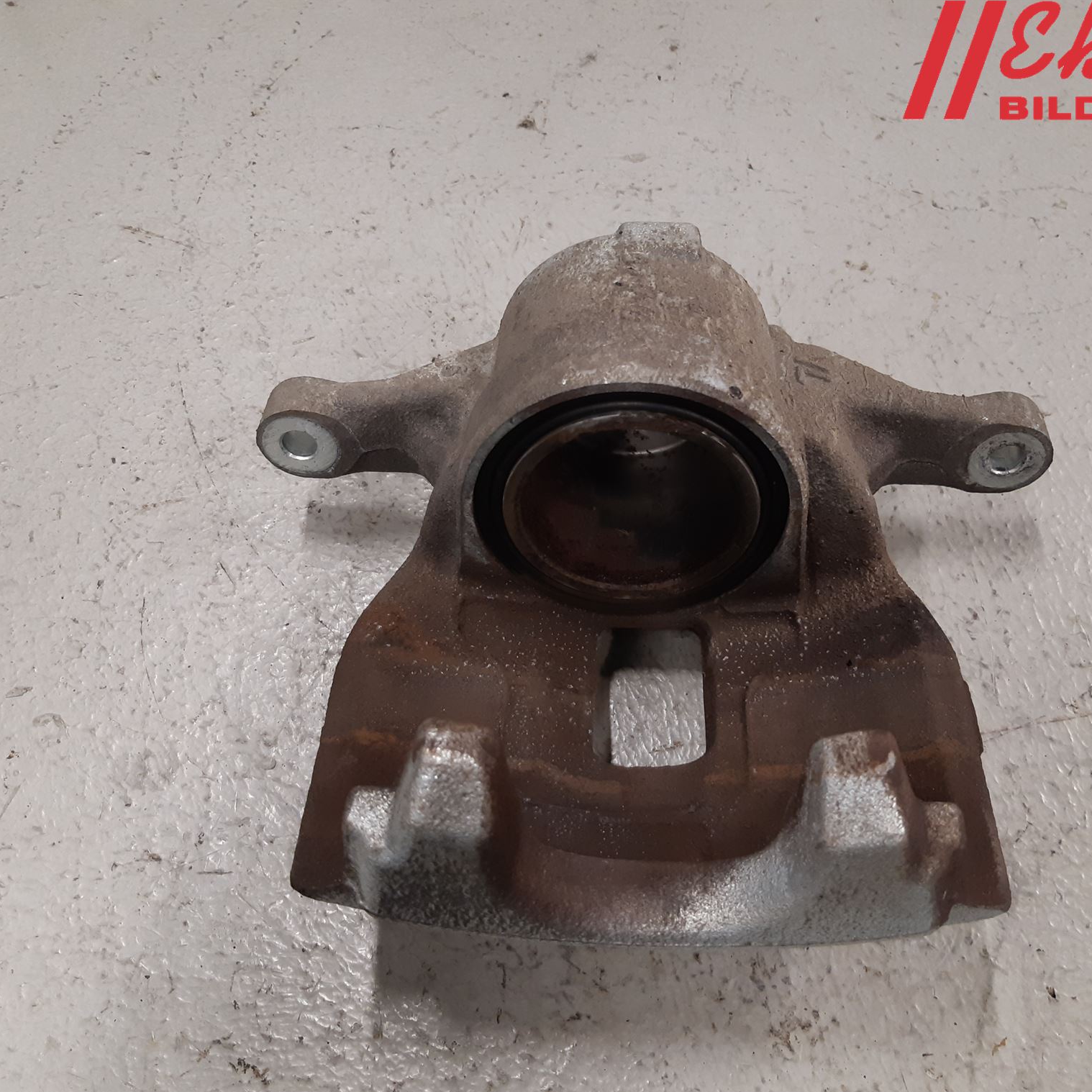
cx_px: 608
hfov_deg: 52.4
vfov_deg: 52.5
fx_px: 1106
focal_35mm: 31
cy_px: 550
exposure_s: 1/50
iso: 125
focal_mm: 3.93
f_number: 1.7
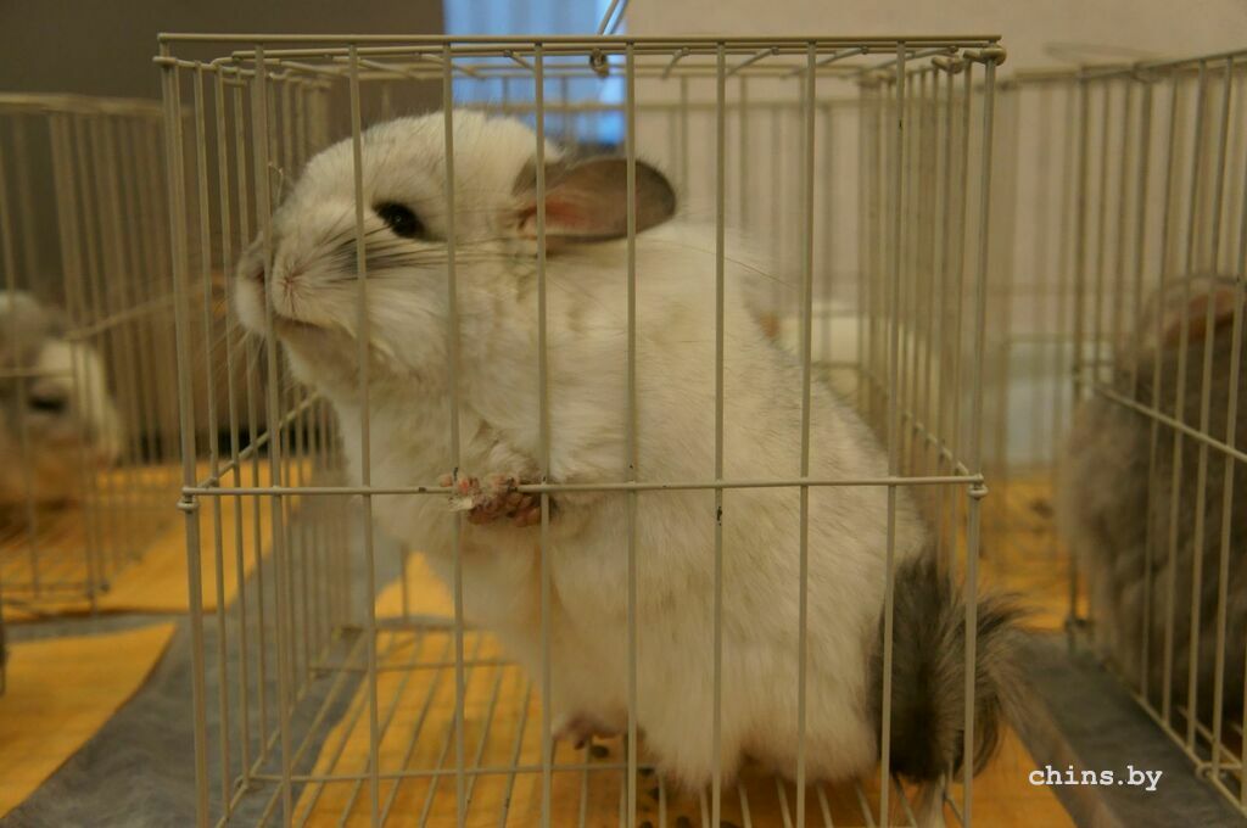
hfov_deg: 41.2
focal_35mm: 48
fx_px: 1661
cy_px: 414
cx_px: 624
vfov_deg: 28.0
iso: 1250
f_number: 4
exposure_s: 1/60
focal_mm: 32
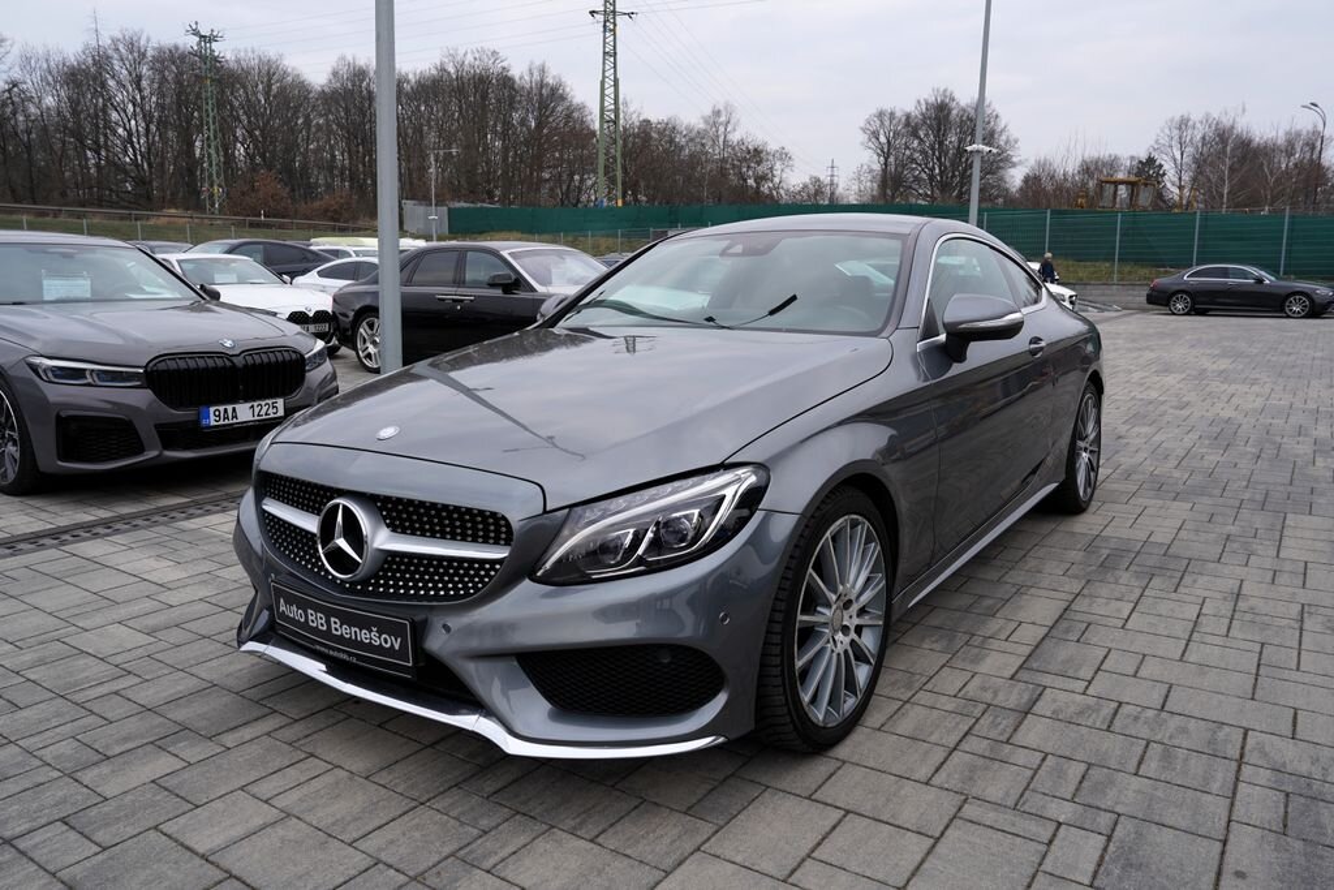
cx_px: 667
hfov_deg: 71.5
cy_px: 445
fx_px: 926
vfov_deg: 51.3
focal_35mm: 25
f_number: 6.3
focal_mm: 25
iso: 100
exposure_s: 1/160
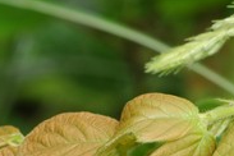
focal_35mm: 344
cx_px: 144
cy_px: 146
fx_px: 2236
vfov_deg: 4.0
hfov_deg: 6.0
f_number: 8
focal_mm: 60
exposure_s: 1/125
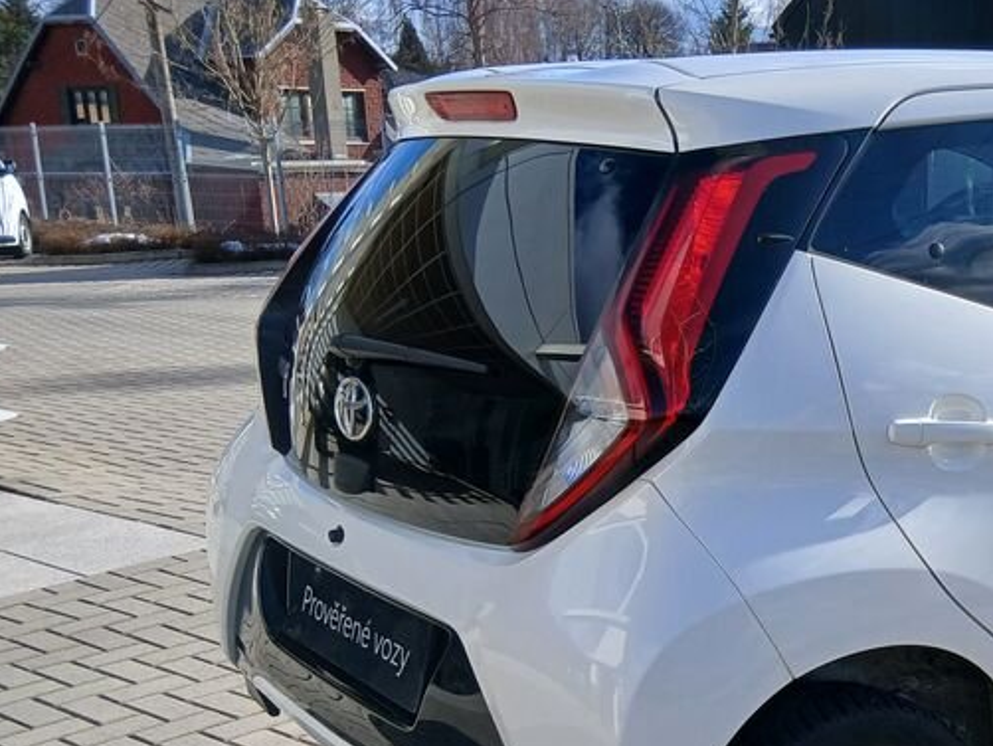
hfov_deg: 33.5
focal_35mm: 53
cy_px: 631
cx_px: 963
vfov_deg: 26.8
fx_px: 1521
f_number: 1.8
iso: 20
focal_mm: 3.98
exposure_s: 1/374
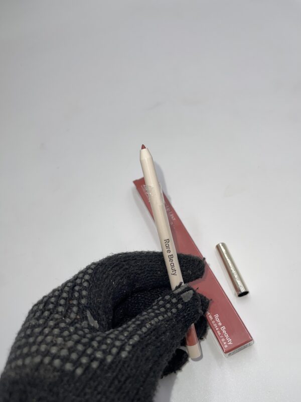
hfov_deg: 54.9
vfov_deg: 69.4
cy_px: 201
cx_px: 150
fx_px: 290
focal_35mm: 25
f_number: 1.6
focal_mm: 5.1
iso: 32
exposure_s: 1/503
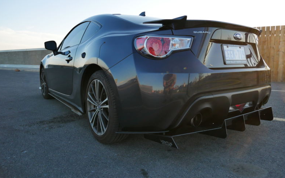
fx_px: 202
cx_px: 142
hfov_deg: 70.4
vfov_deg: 47.5
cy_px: 77
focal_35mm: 26
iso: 200
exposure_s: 1/200
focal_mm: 12
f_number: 5
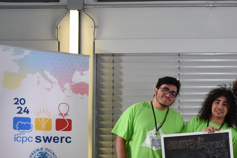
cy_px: 138
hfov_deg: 31.1
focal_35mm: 62
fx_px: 408
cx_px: 209
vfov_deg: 21.5
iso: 400
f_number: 3.8
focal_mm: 22
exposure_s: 1/80
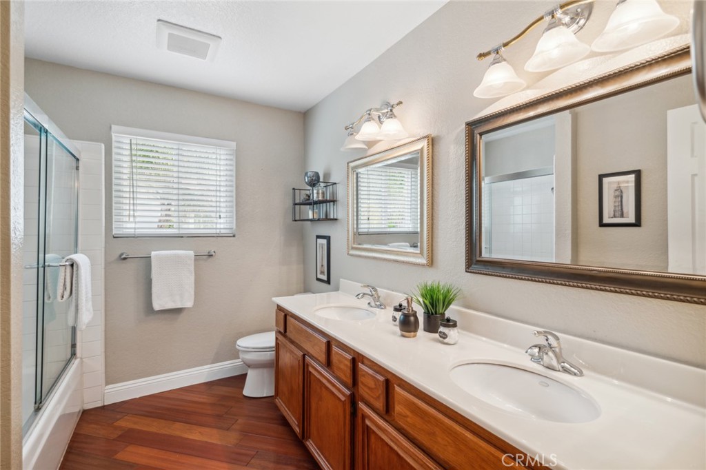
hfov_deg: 96.8
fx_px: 314
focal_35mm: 16
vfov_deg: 73.7
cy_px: 235
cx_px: 353
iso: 200
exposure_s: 1/8
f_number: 8
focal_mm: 16
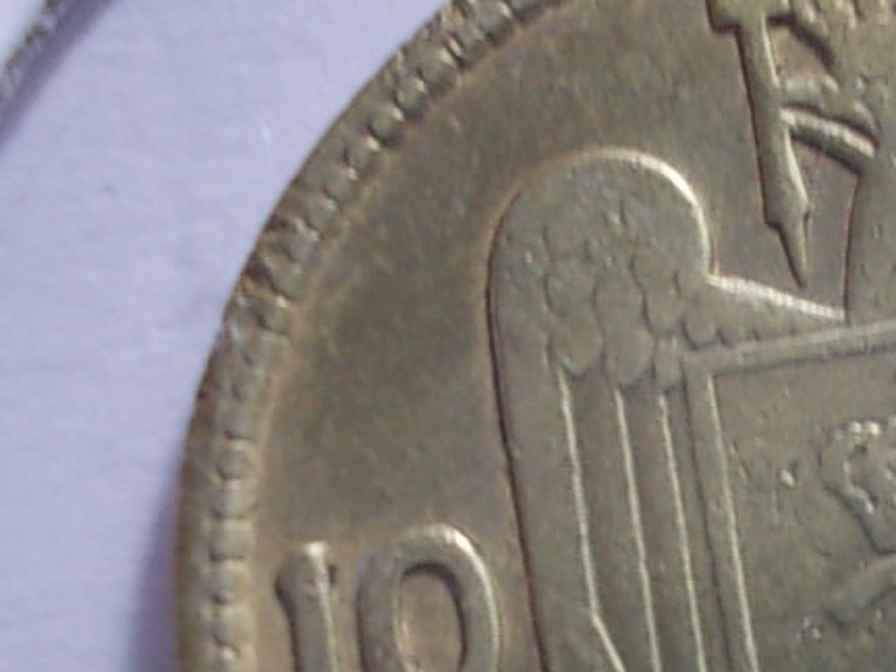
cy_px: 622
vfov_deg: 14.3
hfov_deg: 18.8
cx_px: 888
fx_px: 2640
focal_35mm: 102
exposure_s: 1/5
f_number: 3.3
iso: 200
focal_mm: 6.1
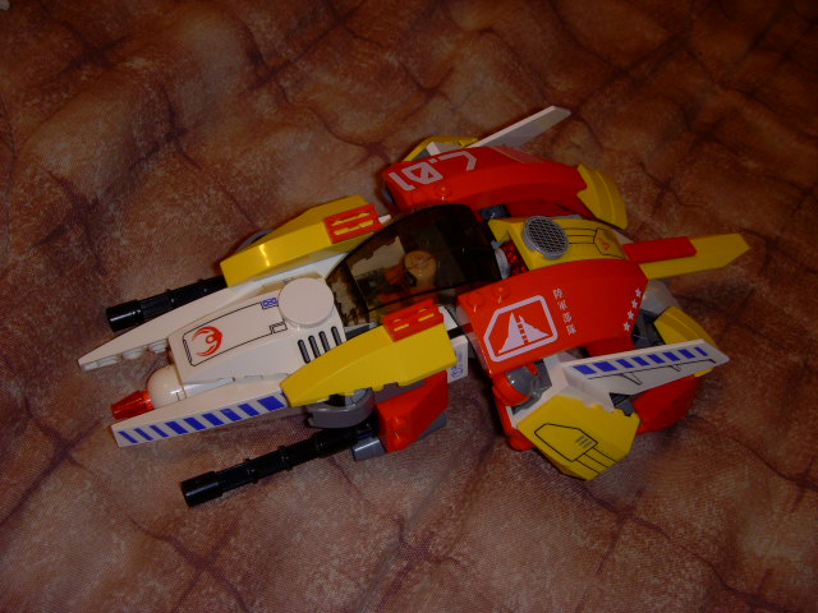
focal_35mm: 47
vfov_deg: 30.9
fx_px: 1111
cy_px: 306
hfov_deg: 40.4
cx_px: 409
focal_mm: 7.9
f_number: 3.4
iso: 100
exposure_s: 1/30
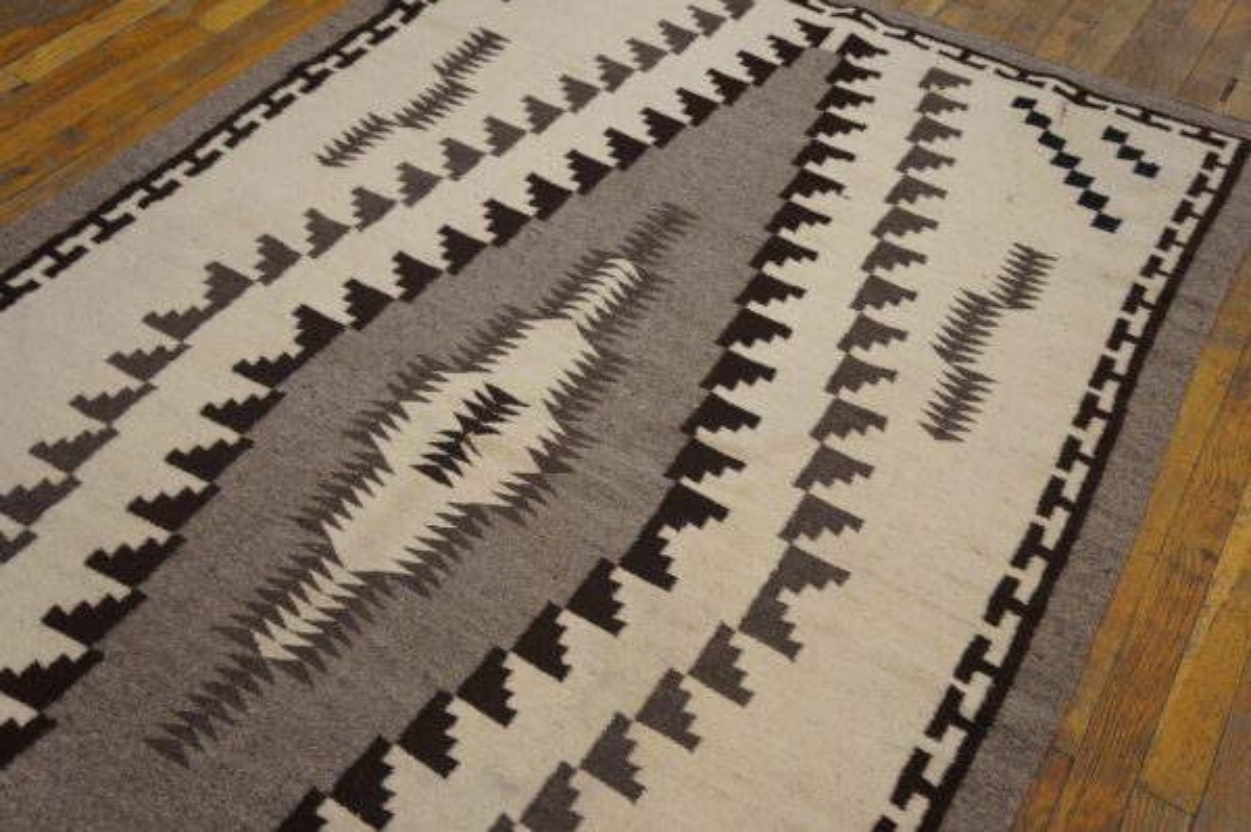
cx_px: 626
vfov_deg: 36.8
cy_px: 416
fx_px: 1250
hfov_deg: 53.2
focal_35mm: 36
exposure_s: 1/60
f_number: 4
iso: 400
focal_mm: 24
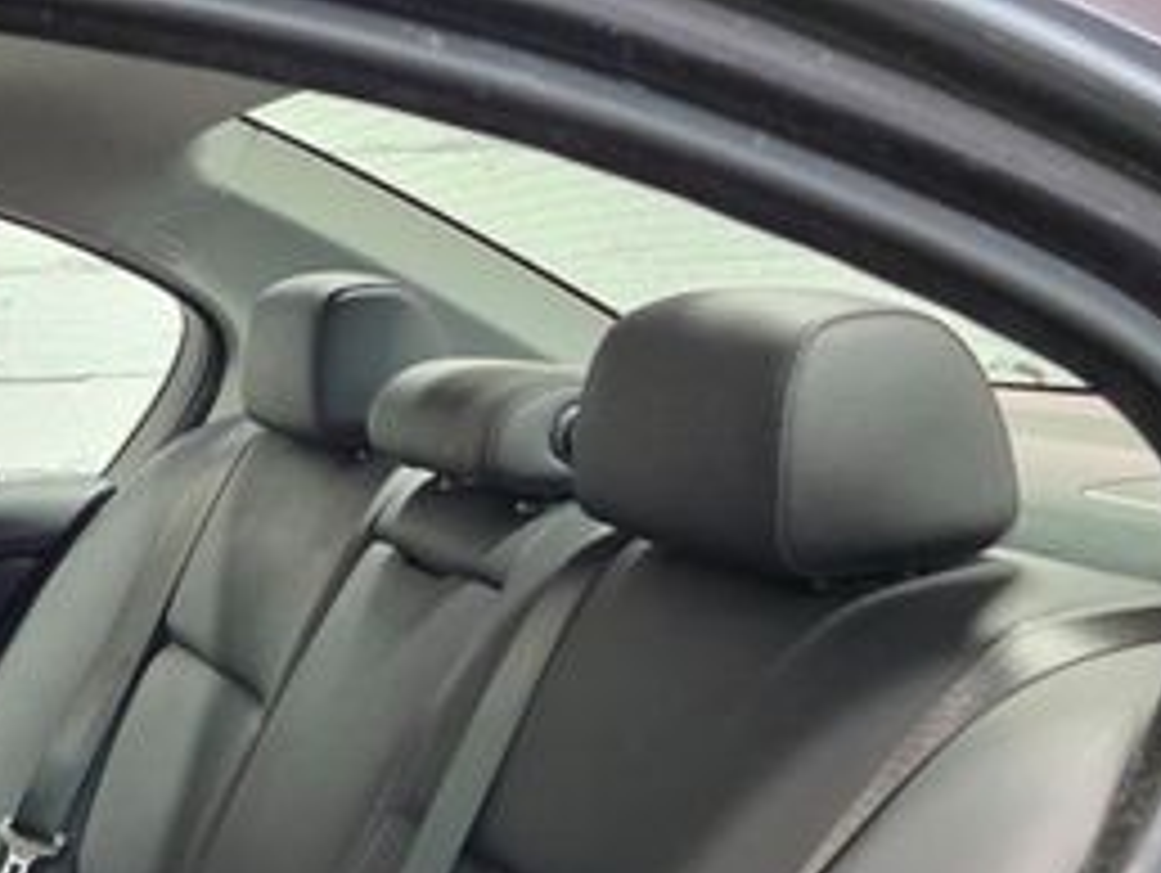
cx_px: -32
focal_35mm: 57
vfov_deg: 23.3
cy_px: 1076
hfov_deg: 31.0
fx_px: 1914
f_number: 1.7
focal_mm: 6.3
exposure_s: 1/120
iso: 640
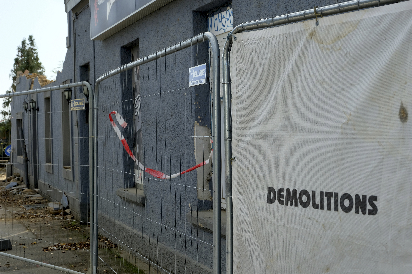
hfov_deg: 31.4
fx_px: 732
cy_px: 137
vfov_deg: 21.2
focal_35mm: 64
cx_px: 206
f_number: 7.1
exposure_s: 1/400
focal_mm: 42.7
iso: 400
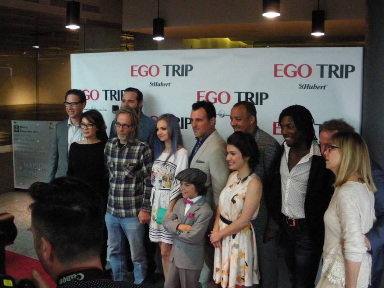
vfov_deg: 34.3
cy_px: 141
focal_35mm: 42
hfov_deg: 44.8
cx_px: 184
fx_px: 466
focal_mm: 6.3
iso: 800
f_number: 3.5
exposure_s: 1/30
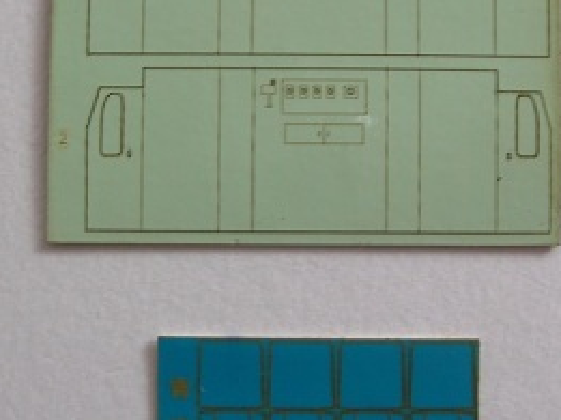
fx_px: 1084
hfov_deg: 28.9
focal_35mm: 67
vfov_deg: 21.8
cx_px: 346
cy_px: 140
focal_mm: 5.8
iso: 50
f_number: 2.8
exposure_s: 1/34.5
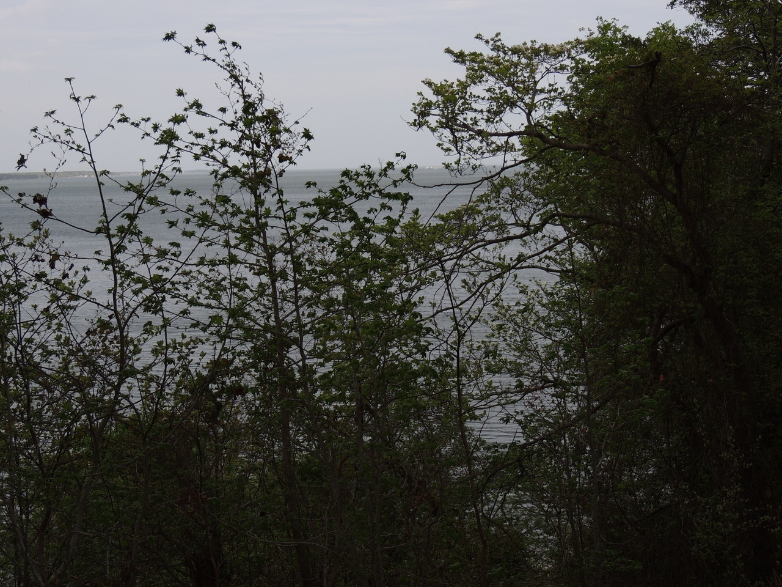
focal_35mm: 50
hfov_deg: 38.2
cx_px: 391
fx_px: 1130
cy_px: 294
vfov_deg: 29.1
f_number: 3.6
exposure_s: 1/1250
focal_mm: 8.9
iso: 100
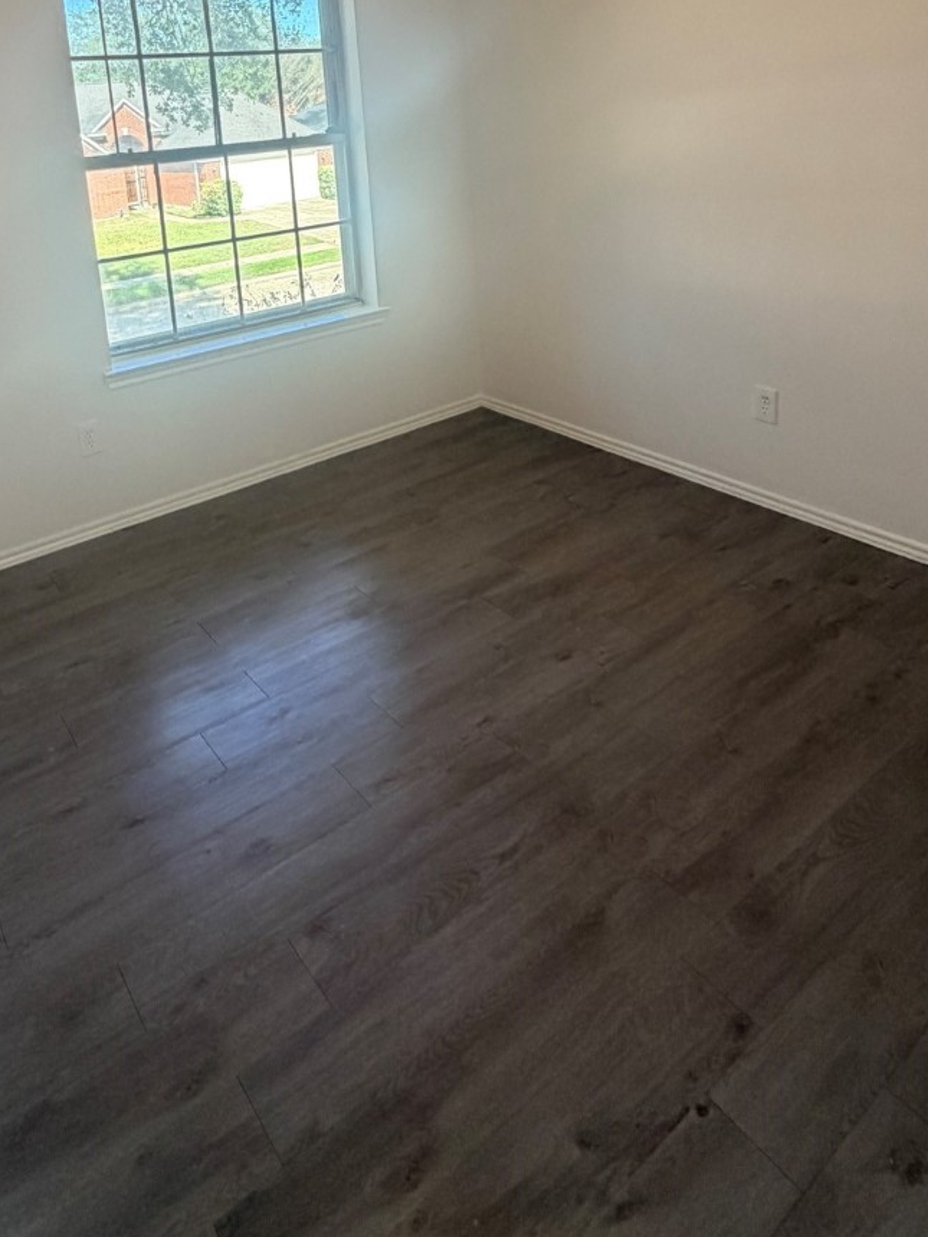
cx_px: 367
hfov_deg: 54.4
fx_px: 894
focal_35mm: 25
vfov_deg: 63.8
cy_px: 260
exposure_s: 1/121
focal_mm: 2.22
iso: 200
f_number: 2.2
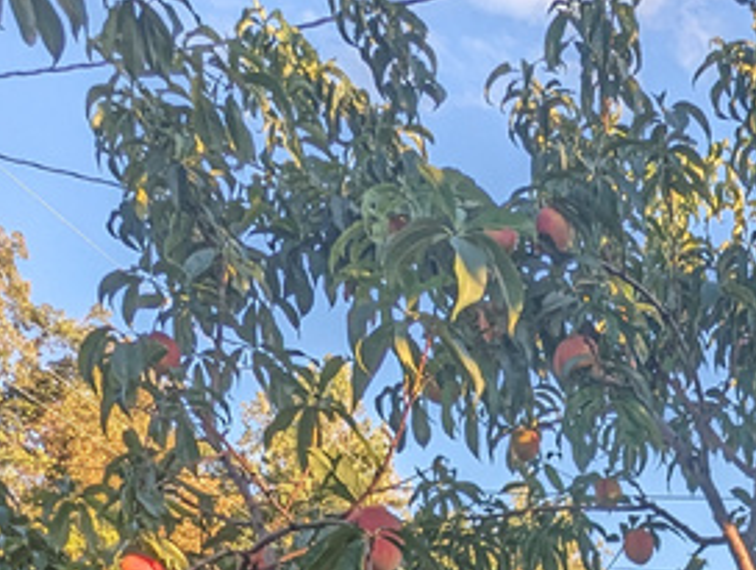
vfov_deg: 19.2
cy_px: 993
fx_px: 1313
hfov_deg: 30.5
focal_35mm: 60
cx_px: 700
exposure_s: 1/190
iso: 46
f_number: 2.2
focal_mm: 2.35
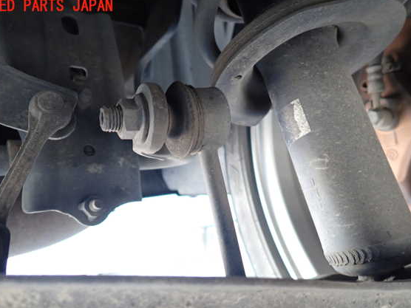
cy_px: 163
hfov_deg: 65.3
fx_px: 321
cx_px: 200
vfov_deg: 51.3
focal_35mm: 27
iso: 320
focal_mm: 4.5
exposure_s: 1/30
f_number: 2
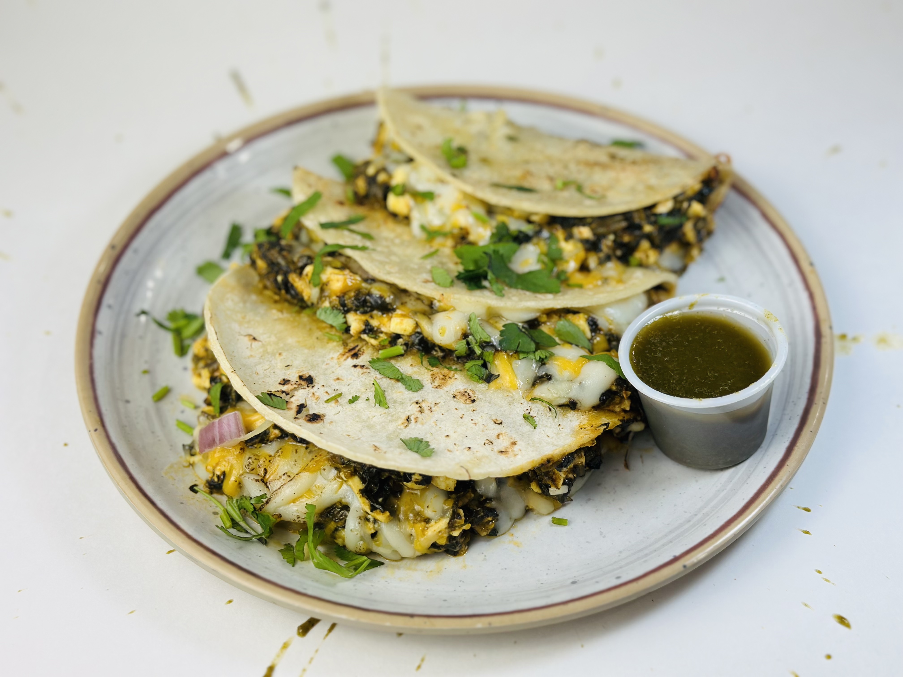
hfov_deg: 39.7
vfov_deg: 30.3
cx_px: 452
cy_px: 338
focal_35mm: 48
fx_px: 1252
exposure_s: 1/343
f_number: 1.78
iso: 80
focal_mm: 6.86
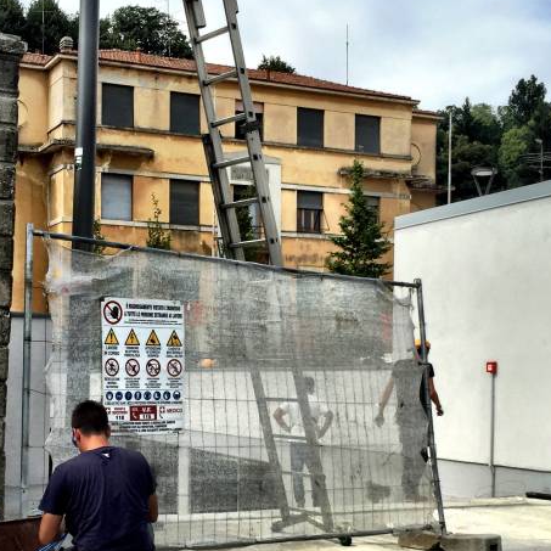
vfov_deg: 29.3
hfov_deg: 29.3
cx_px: 179
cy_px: 378
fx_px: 1044
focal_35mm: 58
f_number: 2.2
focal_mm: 4.15
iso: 32
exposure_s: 1/1464
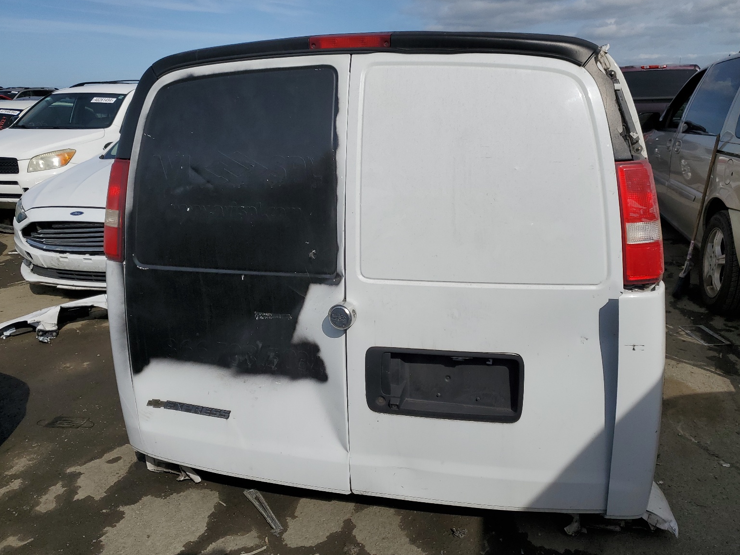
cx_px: 377
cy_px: 281
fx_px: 577
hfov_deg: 65.3
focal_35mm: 27
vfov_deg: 51.4
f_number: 1.5
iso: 51
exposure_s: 1/10000
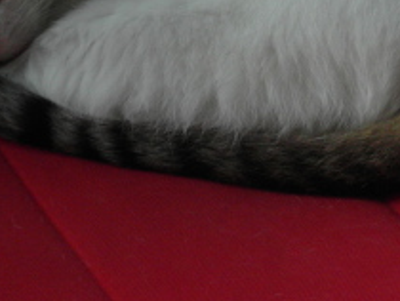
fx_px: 3517
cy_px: -48
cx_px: 214
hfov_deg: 6.5
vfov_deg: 4.9
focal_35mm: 304
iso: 240
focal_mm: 19.5
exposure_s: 1/60
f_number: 4.4
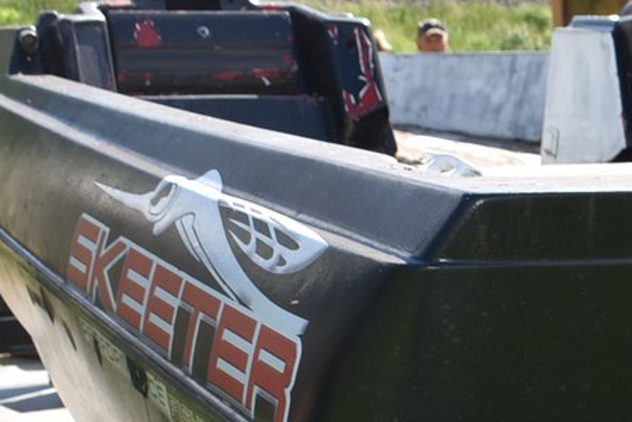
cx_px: 834
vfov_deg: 12.0
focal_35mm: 113
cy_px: 434
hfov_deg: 17.0
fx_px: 1984
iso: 100
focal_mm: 20
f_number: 7.1
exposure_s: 1/200
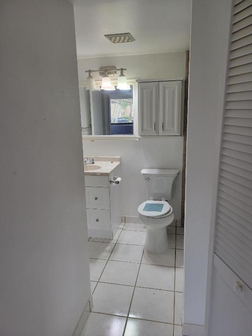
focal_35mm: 26
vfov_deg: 67.3
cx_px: 126
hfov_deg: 53.1
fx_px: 252
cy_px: 168
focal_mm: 5.4
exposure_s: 1/120
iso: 160
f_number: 1.8
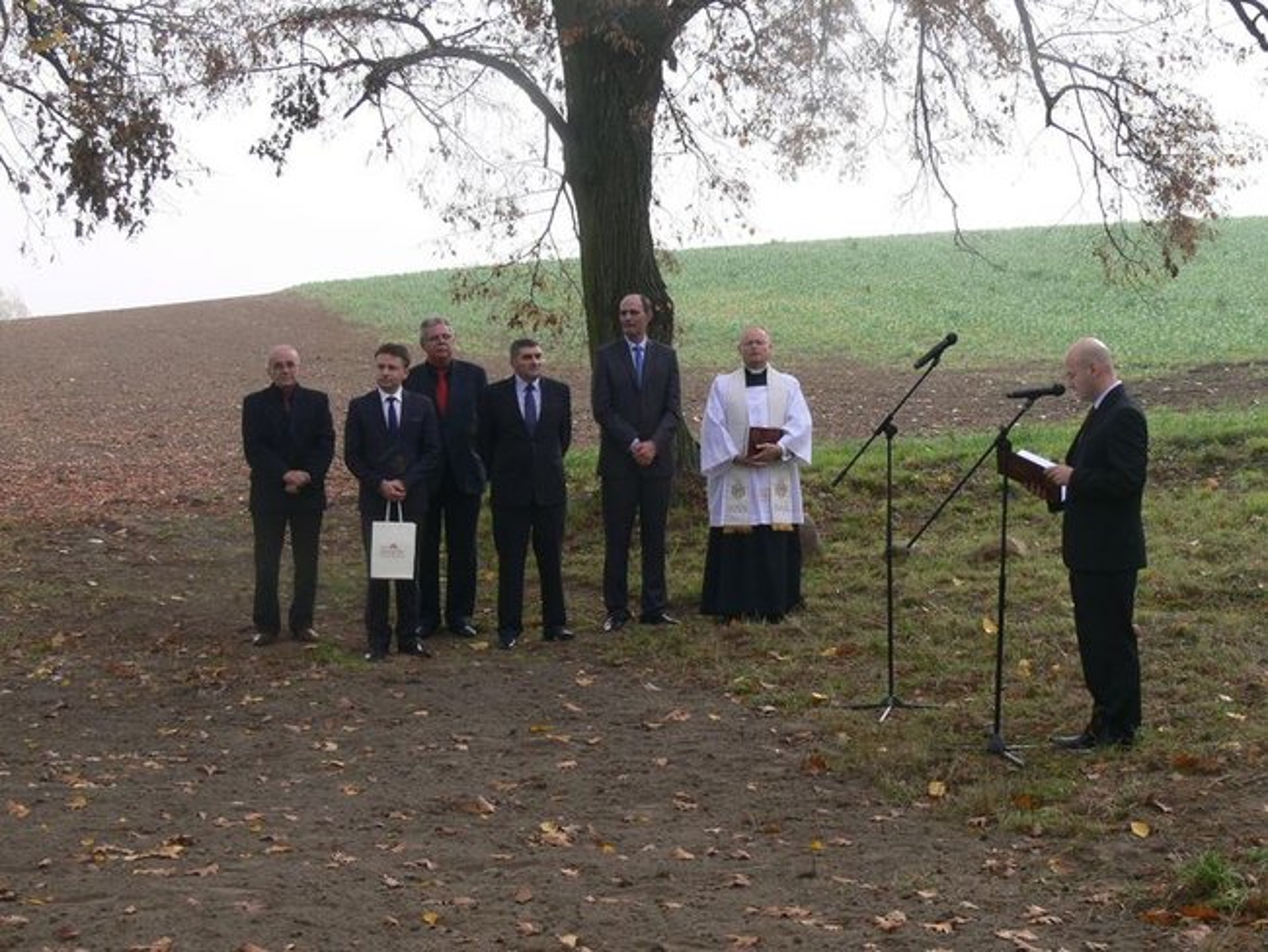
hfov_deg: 27.4
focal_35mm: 71
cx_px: 634
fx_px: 2602
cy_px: 476
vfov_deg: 20.7
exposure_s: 1/100
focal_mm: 12.7
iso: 80
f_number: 5.6
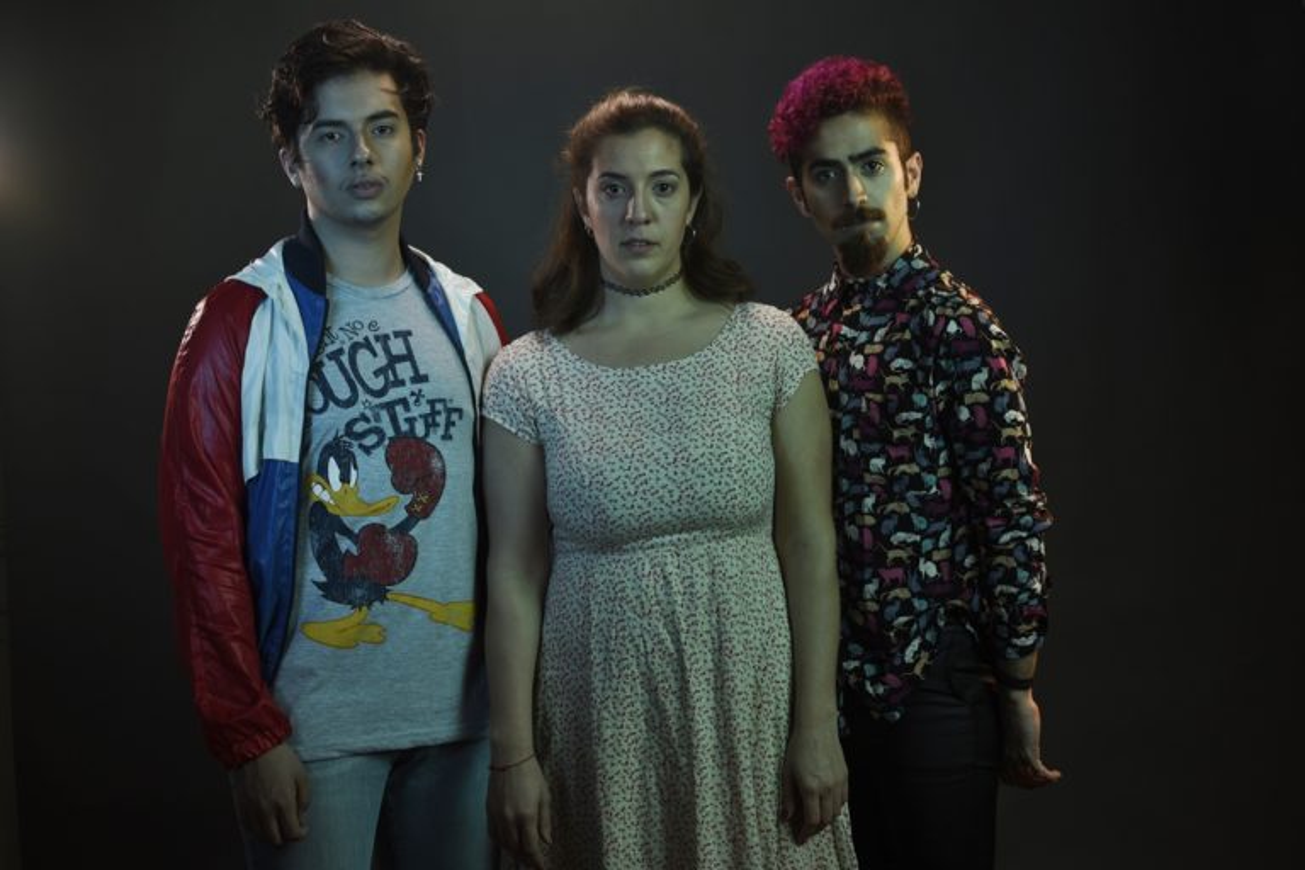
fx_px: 2537
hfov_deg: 28.8
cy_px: 435
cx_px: 652
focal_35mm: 70
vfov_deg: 19.5
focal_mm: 70
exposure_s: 1/125
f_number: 10
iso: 100
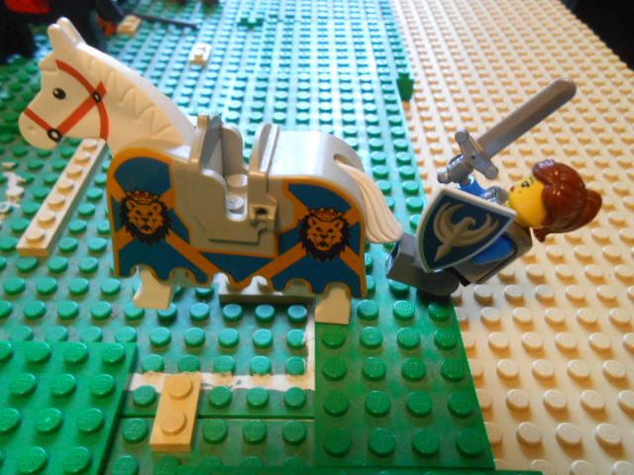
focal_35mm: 30
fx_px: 549
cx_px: 317
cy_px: 238
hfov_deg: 60.0
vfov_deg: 46.8
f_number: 3.8
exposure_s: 1/6
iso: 400
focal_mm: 5.3
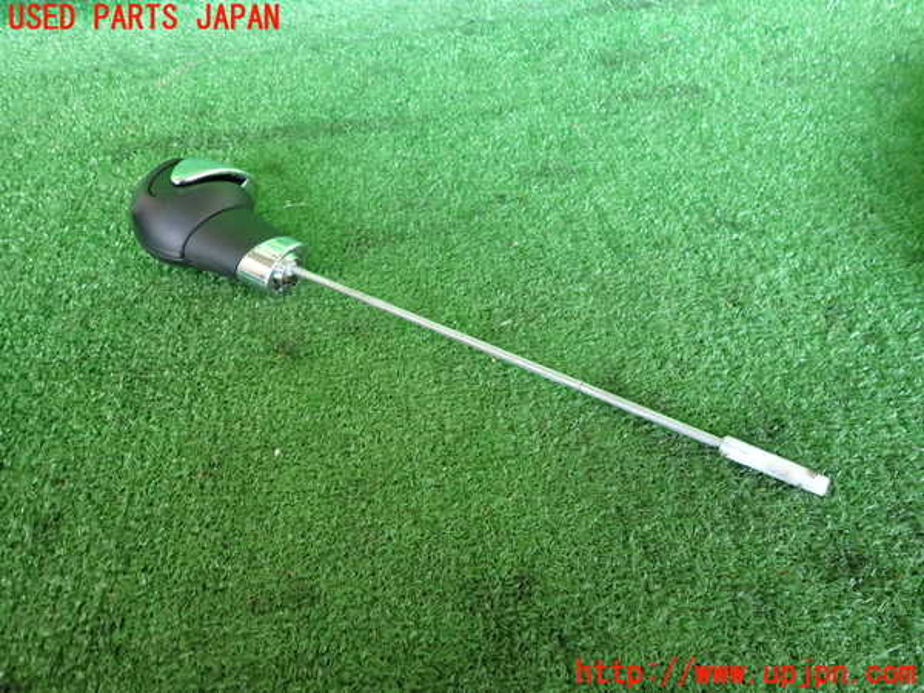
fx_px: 667
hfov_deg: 69.4
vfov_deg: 54.9
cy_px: 346
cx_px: 462
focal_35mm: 25
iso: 320
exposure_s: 1/30
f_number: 2
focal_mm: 4.5
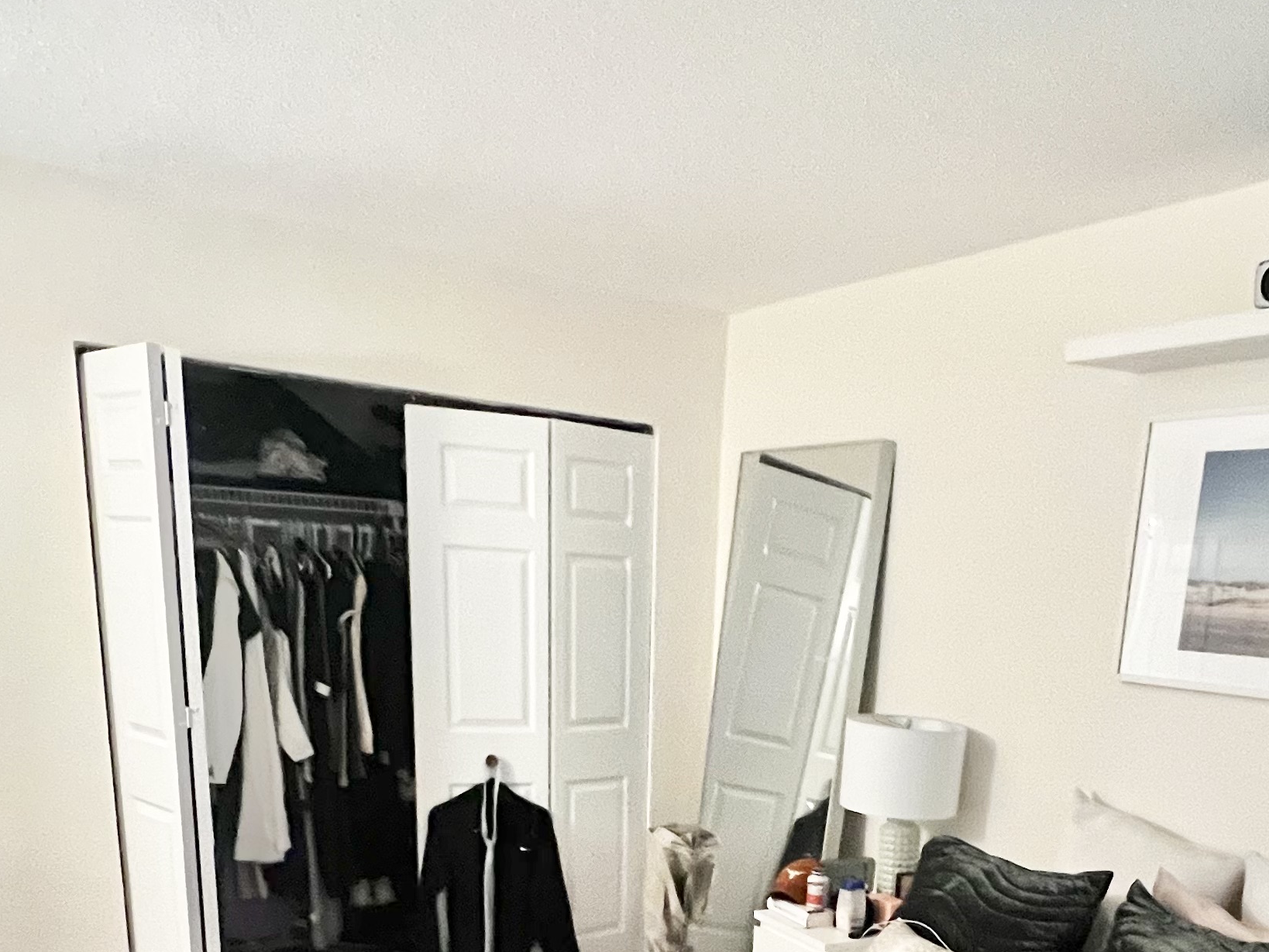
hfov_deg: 56.1
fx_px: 1173
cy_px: 955
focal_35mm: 32
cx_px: 798
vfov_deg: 39.0
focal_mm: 1.57
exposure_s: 1/60
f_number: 1.8
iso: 800
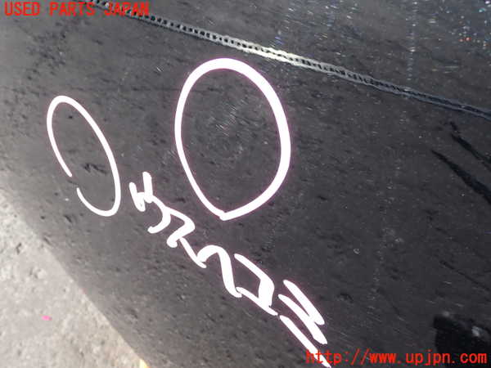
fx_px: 454
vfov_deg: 44.2
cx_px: 246
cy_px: 184
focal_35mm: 32
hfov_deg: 56.8
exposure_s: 1/160
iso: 100
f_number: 3.2
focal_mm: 5.79
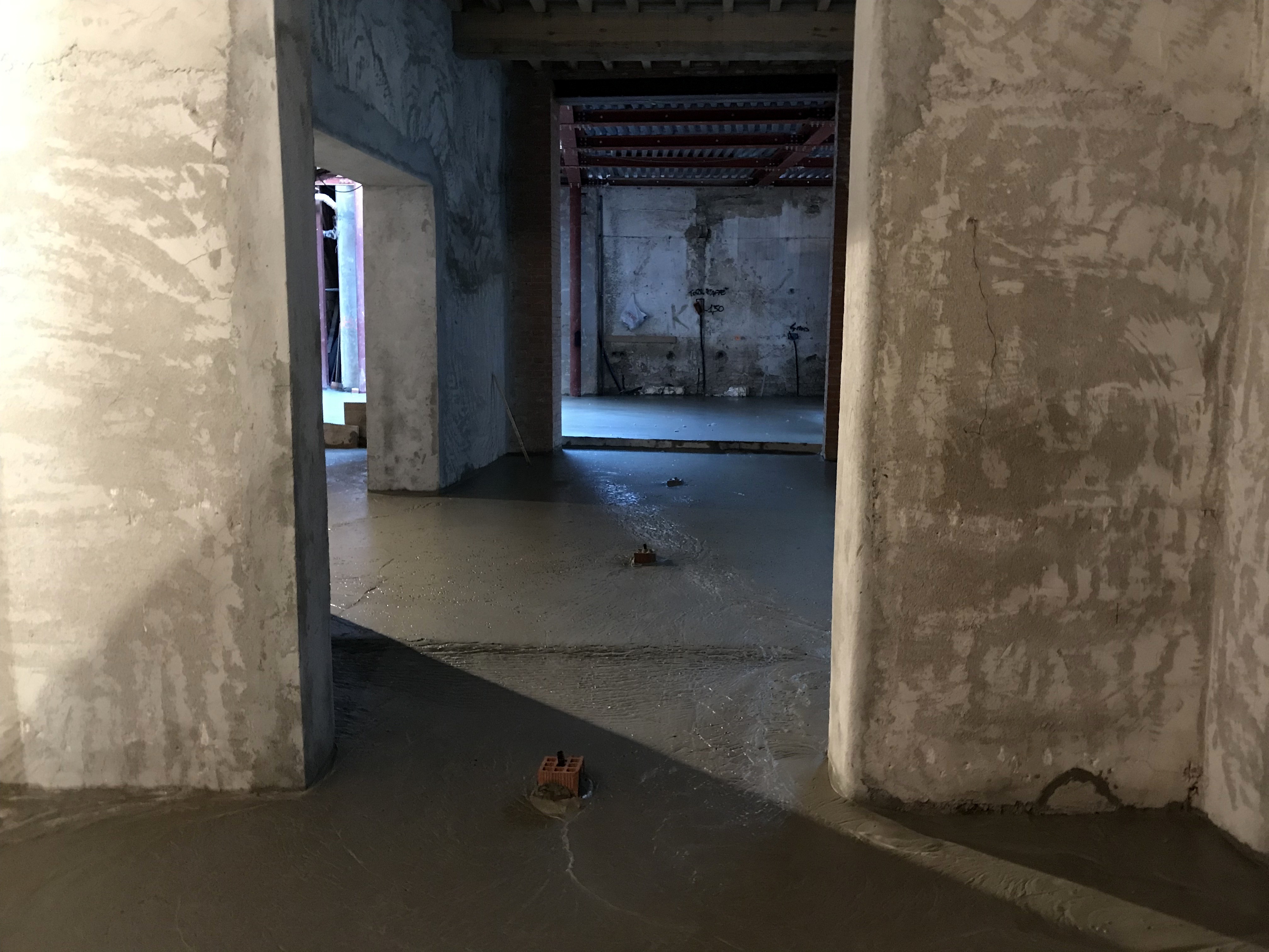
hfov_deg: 63.4
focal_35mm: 28
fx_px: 1026
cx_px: 634
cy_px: 476
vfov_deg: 49.7
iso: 100
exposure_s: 1/4
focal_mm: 3.99
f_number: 1.8
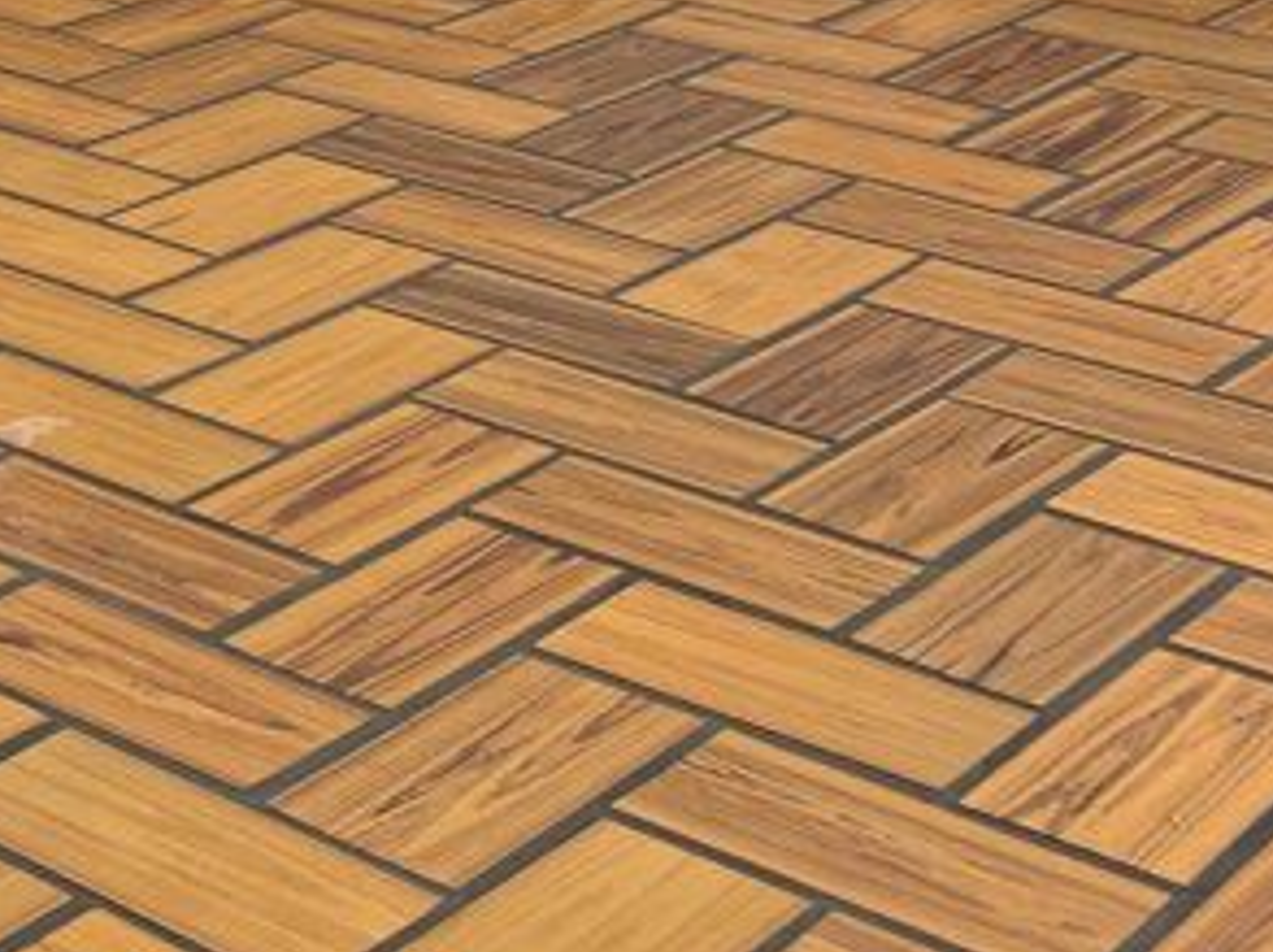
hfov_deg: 20.3
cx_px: -222
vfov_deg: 14.6
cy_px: -643
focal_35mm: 91
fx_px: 3342
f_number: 1.6
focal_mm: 4.2
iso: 40
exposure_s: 1/120
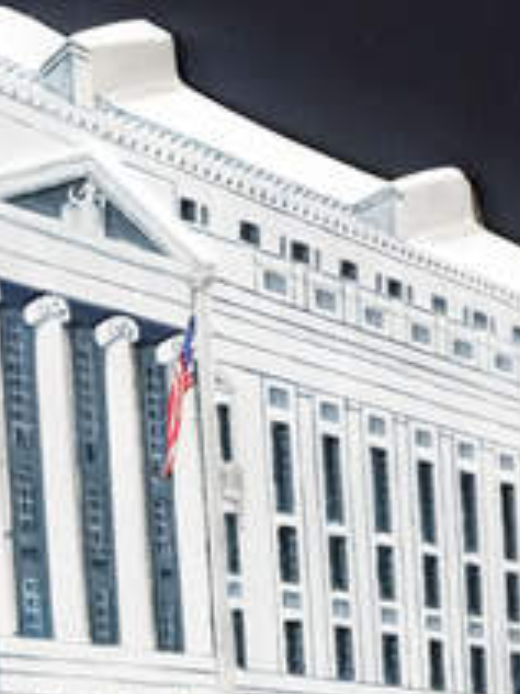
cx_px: 250
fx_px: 18746
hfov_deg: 1.6
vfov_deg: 2.1
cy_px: 676
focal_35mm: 935
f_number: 2.8
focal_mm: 200
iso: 8000
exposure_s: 1/320
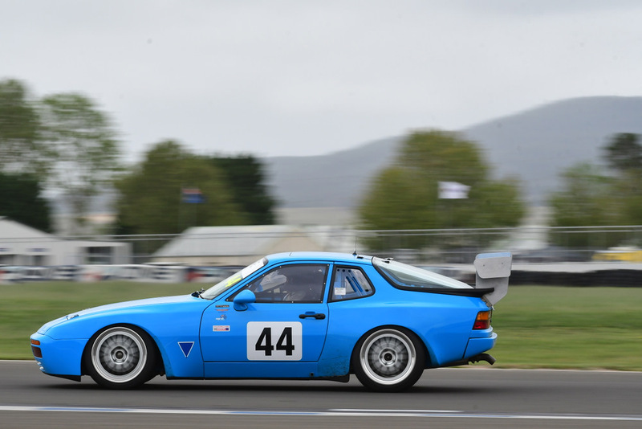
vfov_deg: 4.6
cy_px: 214
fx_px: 5352
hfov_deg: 6.9
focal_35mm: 300
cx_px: 321
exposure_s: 1/200
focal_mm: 200
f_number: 14
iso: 500
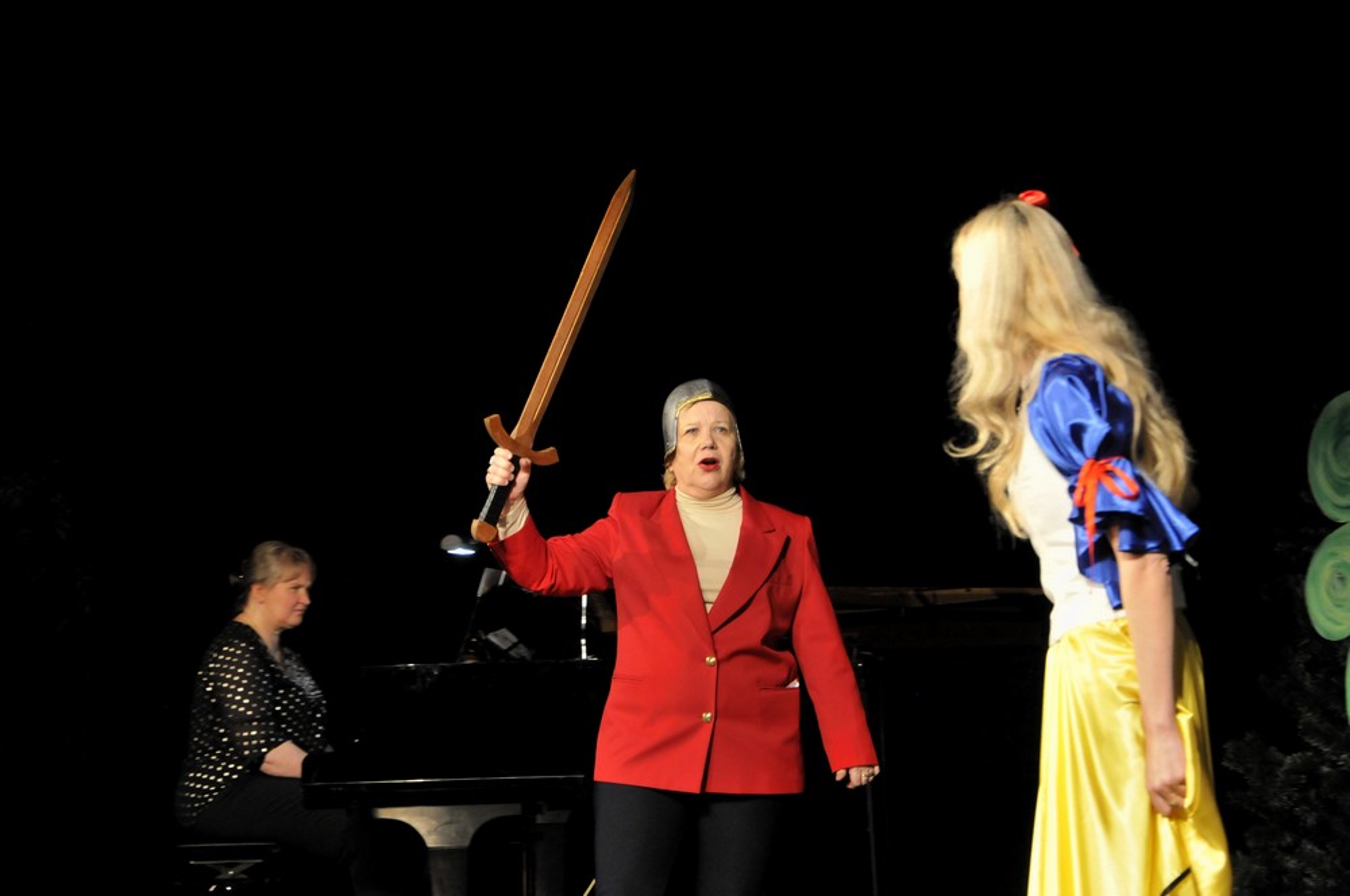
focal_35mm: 87
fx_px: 3258
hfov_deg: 23.4
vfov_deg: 15.7
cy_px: 448
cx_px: 675
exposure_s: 1/30
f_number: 5
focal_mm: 58
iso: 1400
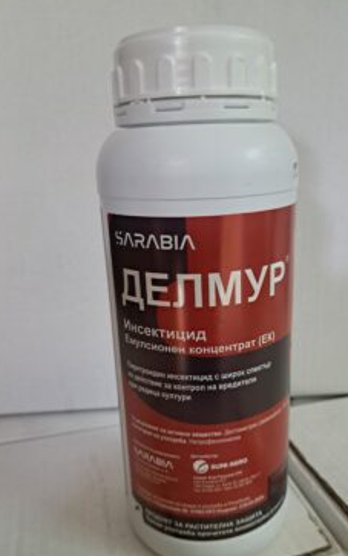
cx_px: 199
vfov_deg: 66.4
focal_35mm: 28
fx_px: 425
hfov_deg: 44.4
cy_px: 289
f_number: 1.8
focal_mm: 5.23
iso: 400
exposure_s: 1/50
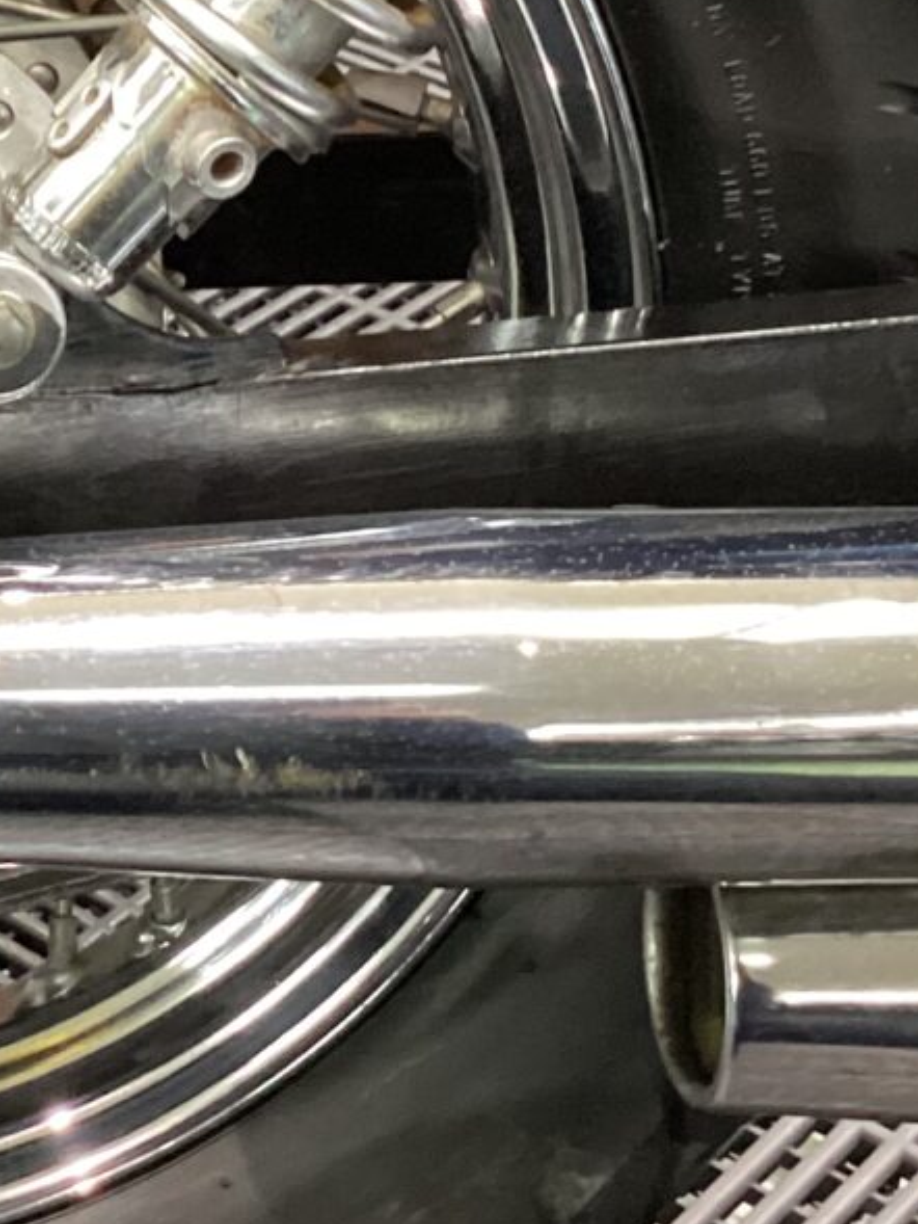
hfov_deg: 14.3
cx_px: -116
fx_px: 3570
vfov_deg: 19.2
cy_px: 204
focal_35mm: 101
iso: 400
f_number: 2.4
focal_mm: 3.3
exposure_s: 1/30
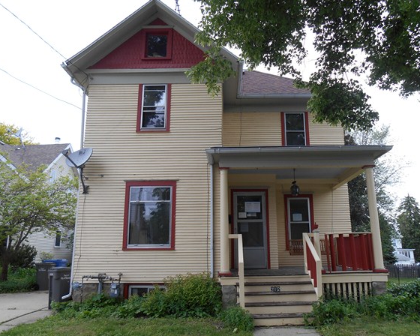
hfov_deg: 60.4
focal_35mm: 29
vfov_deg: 50.0
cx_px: 224
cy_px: 167
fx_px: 360
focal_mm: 4.7
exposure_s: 1/60
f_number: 3.4
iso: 80
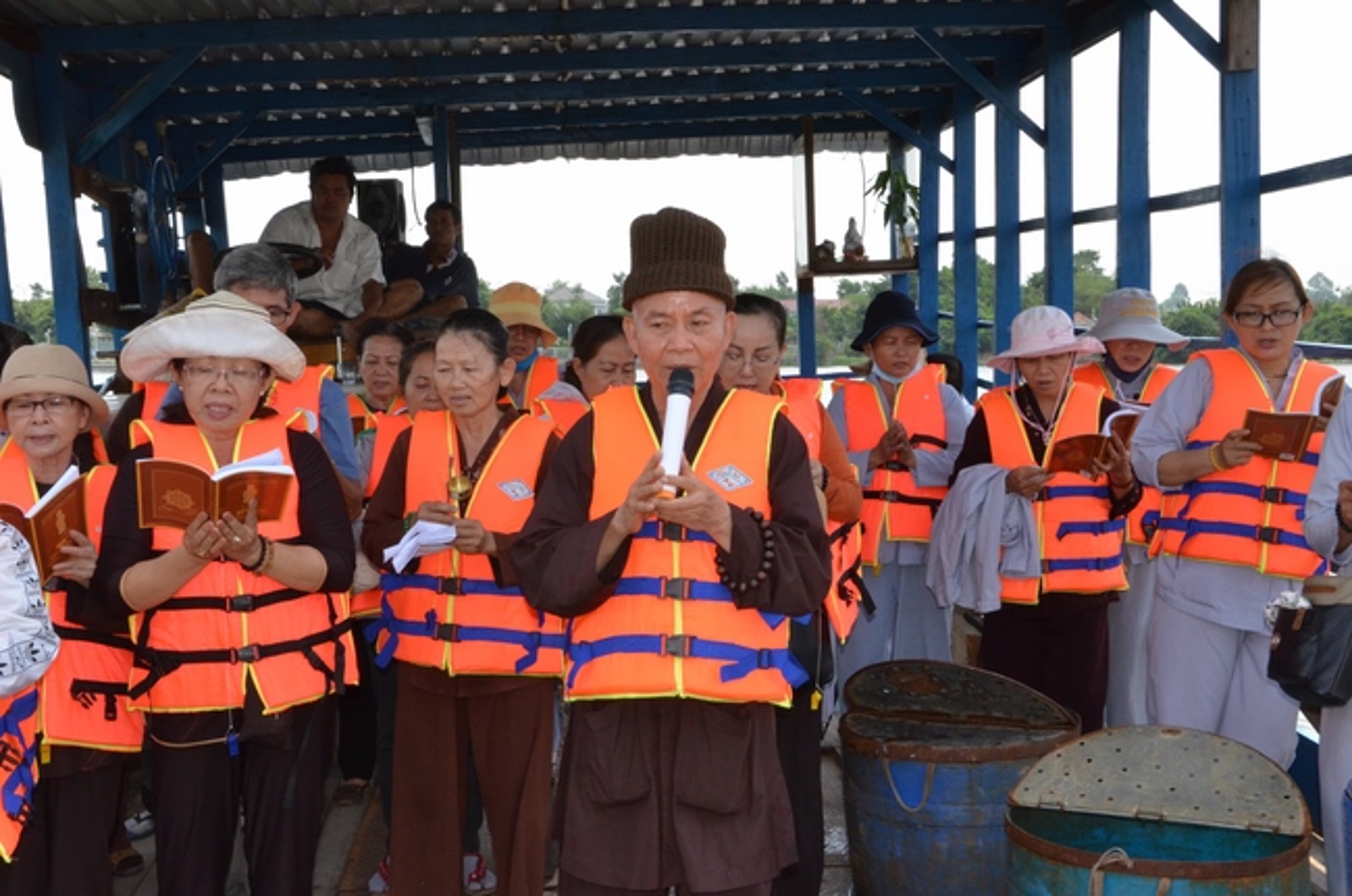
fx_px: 1800
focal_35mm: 48
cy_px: 448
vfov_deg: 28.0
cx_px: 676
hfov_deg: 41.2
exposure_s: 1/250
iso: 1600
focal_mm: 32
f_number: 22
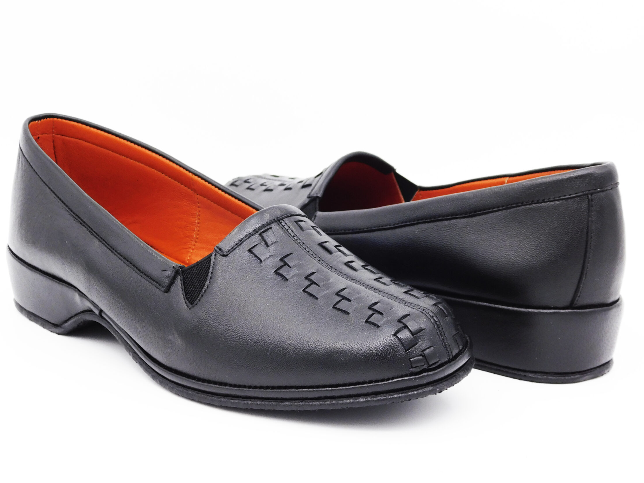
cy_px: 244
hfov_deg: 28.6
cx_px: 328
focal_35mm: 68
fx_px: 1265
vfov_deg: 21.6
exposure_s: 1/160
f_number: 4
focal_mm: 10.4
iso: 125
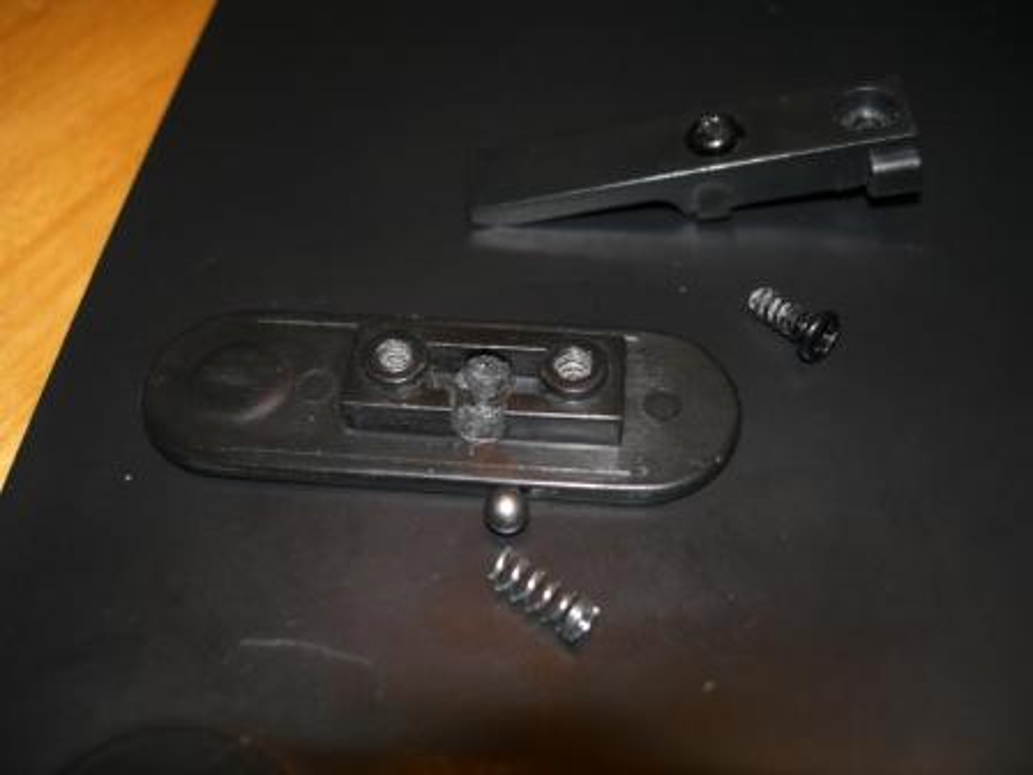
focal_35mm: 38
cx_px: 516
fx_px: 1134
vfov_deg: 37.7
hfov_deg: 49.0
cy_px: 388
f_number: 2.8
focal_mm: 7.9
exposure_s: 1/60
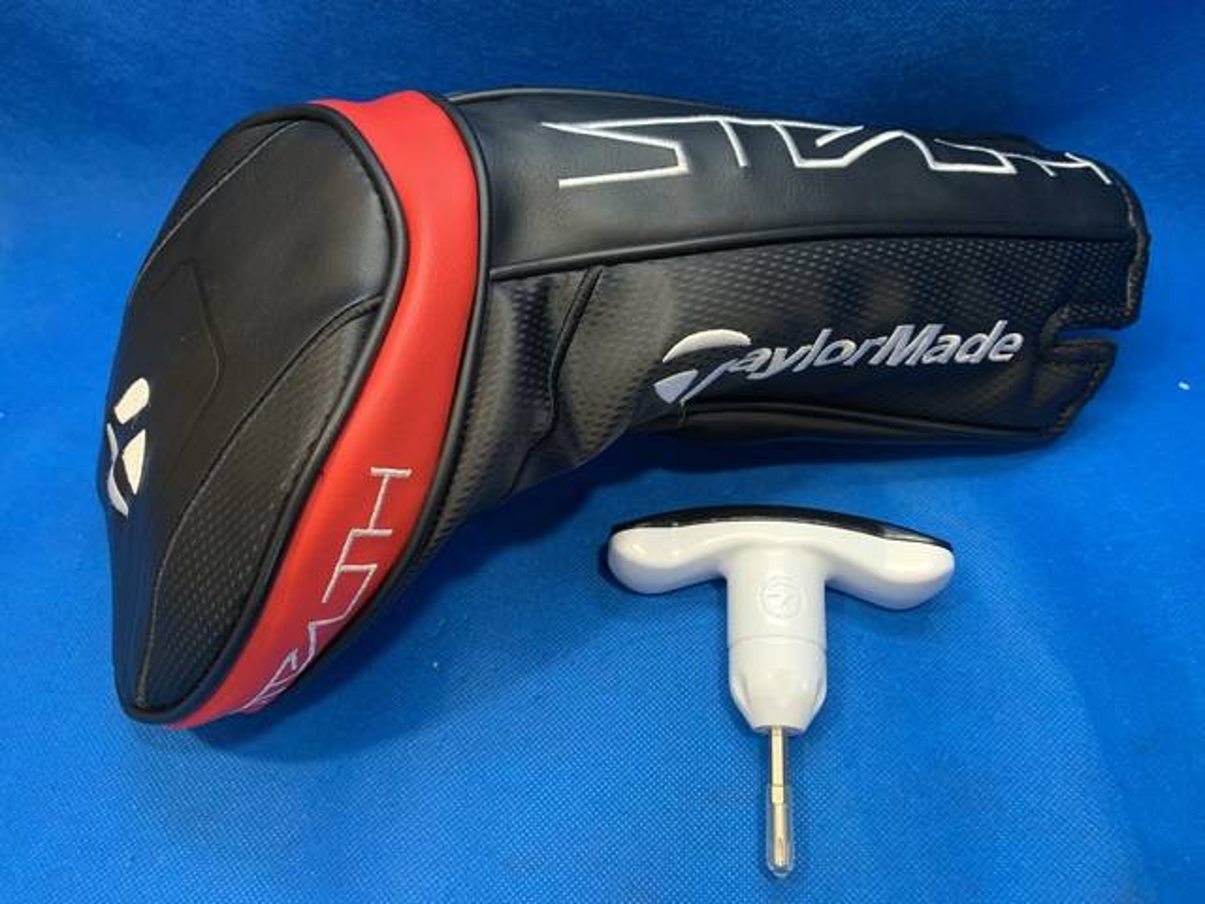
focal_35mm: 26
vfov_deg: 53.1
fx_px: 905
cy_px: 452
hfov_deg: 67.3
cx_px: 602
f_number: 1.8
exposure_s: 1/60
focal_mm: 4.25
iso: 160
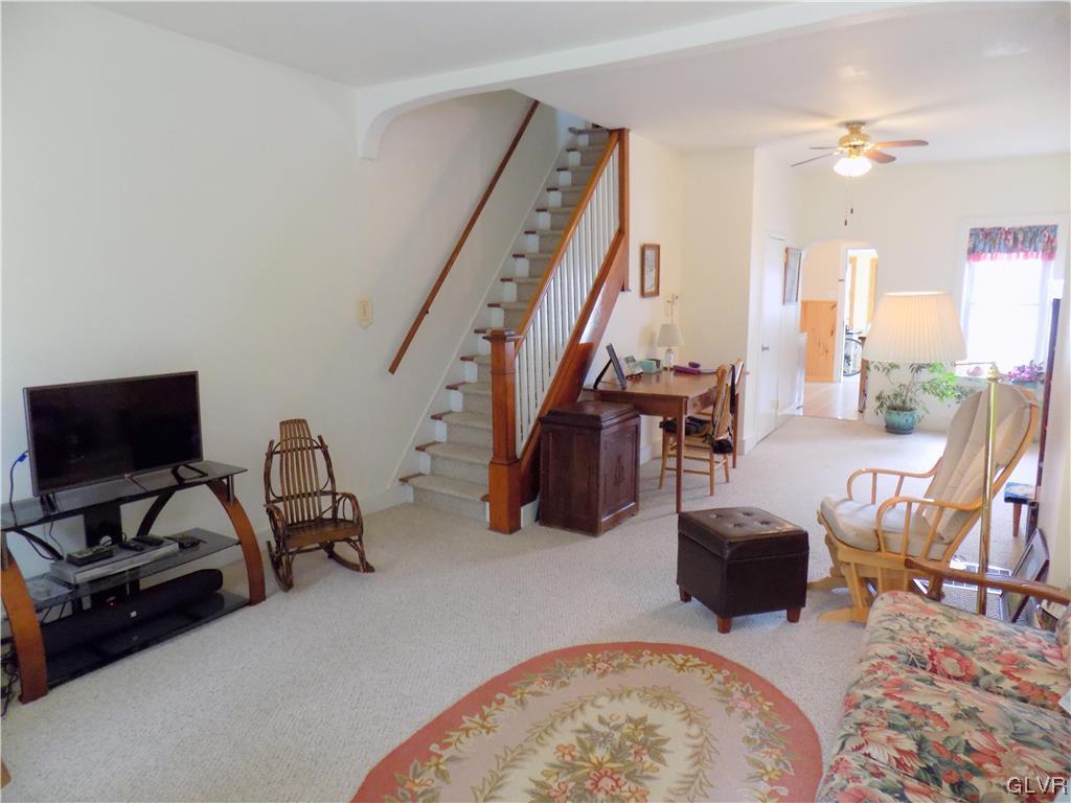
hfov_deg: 73.9
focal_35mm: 23
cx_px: 536
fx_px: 712
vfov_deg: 58.9
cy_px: 402
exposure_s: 1/30
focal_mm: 4
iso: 250
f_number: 3.1
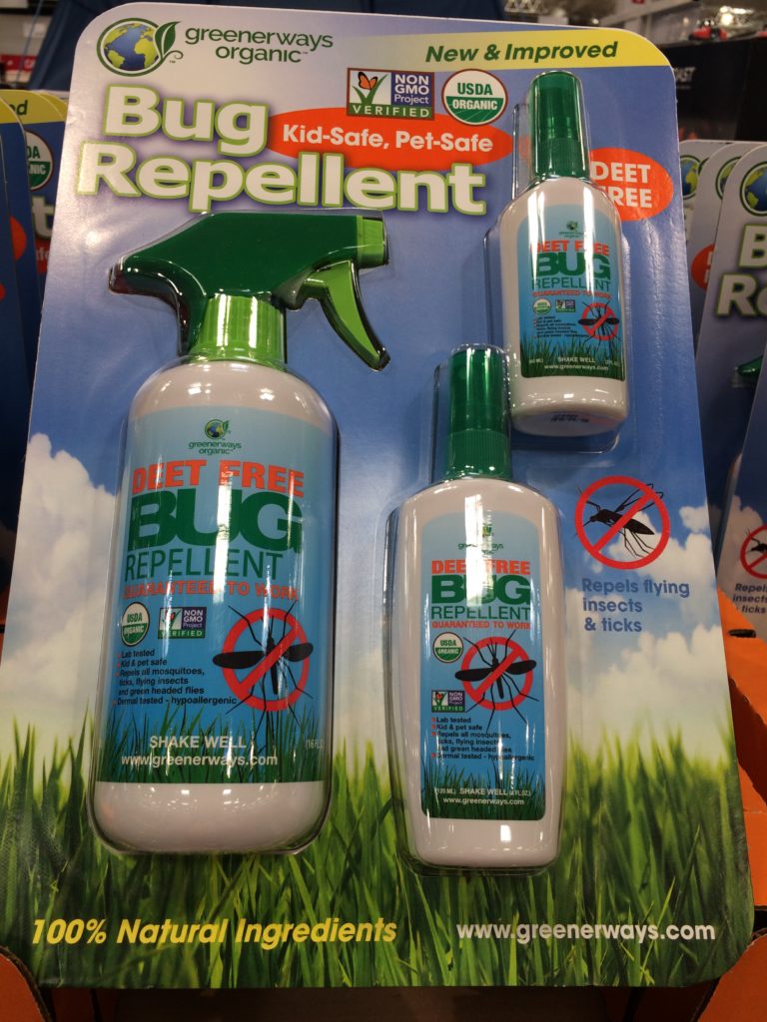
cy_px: 511
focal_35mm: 29
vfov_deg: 61.7
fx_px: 857
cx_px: 384
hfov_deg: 48.2
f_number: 2.2
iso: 40
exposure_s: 1/60
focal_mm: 4.15
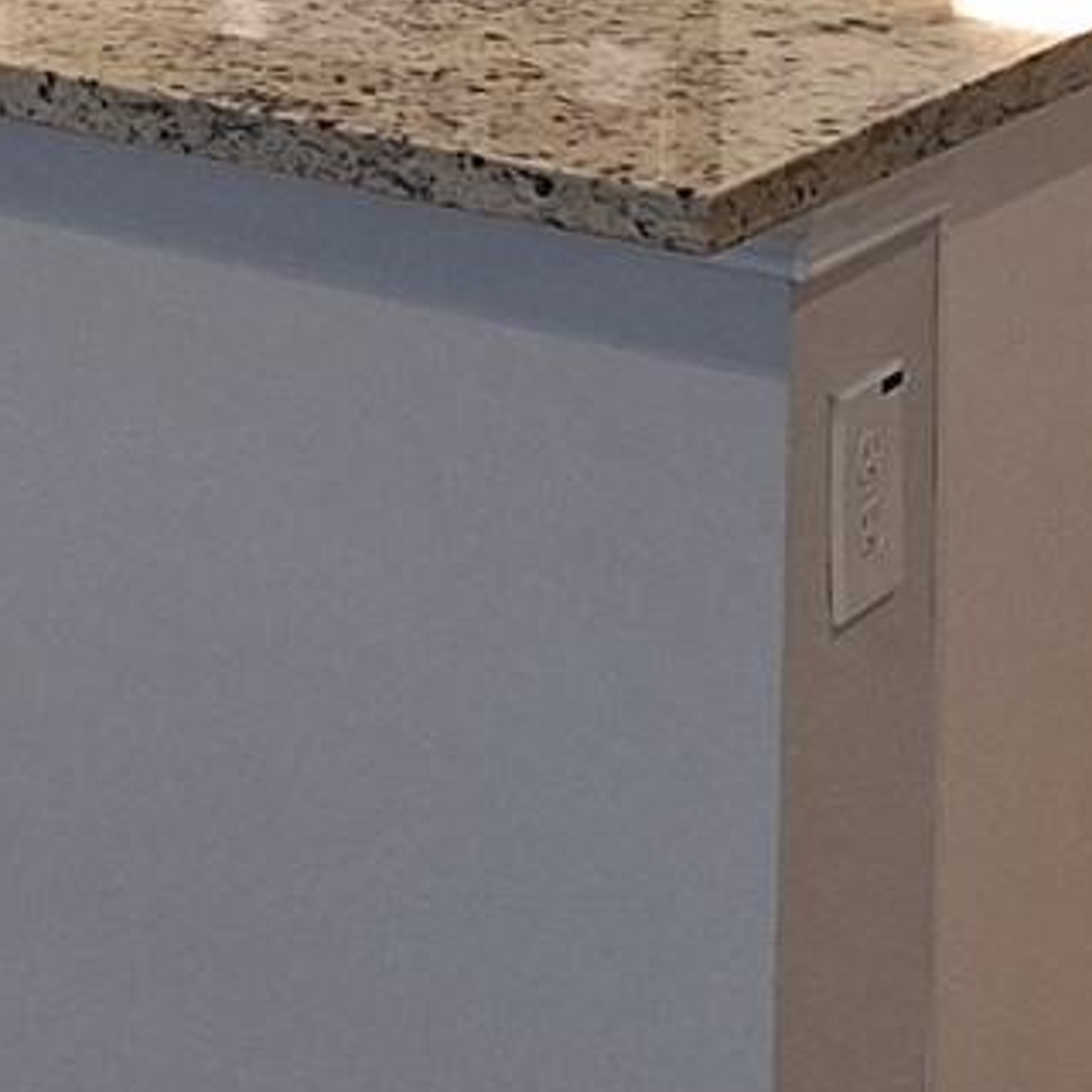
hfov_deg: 12.0
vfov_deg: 12.4
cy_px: -829
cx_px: -1099
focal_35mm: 130
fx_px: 4640
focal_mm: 5.54
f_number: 1.8
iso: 100
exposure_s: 1/40
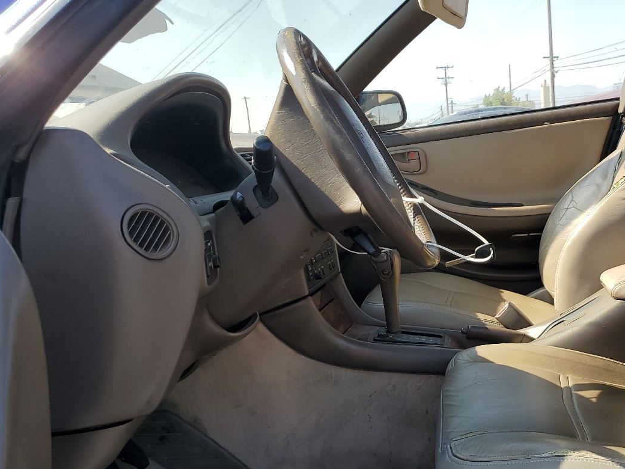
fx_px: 722
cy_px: 322
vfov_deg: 35.5
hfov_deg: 45.7
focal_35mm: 40
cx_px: 440
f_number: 1.5
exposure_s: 1/1000
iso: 50
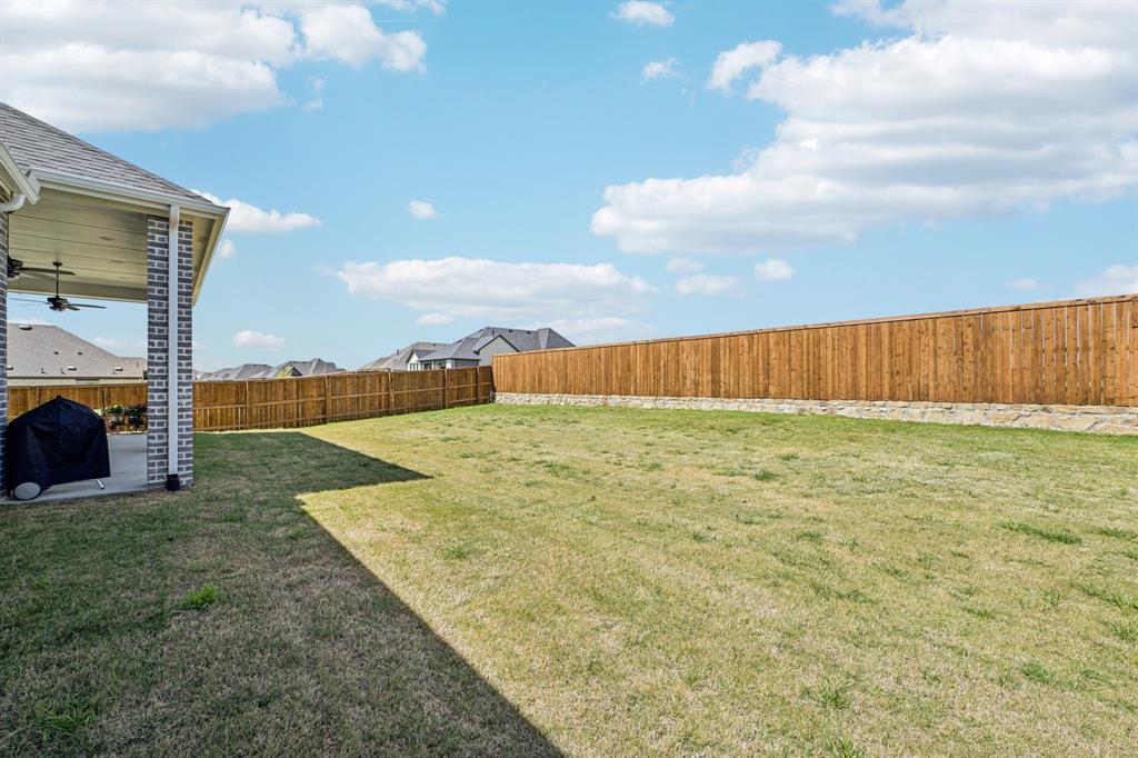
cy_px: 379
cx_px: 569
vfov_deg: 81.2
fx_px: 442
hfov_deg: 104.3
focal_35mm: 14
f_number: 8
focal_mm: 14
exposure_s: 1/1000
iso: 400
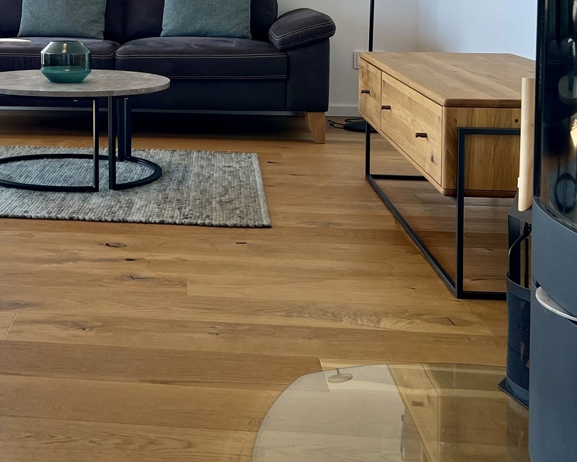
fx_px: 1025
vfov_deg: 24.4
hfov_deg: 30.0
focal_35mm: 60
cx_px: 51
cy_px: 12
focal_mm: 5.7
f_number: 1.5
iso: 40
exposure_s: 1/171
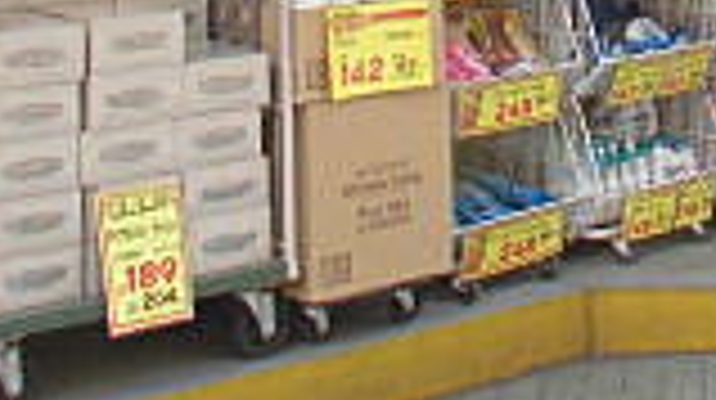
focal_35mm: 114
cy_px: -521
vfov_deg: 9.5
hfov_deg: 18.6
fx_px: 2162
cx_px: 603
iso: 100
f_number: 3.5
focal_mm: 4.6
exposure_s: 1/160
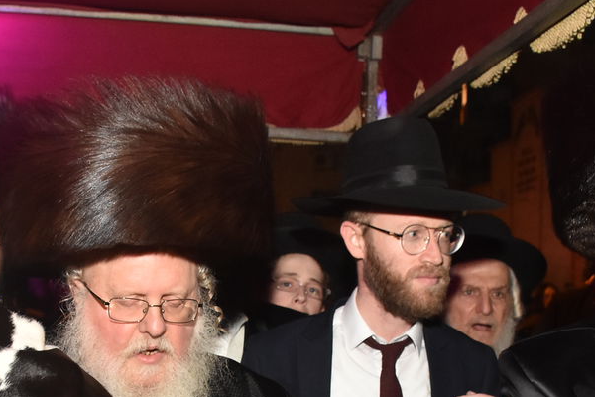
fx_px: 1041
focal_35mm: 63
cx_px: 192
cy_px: 438
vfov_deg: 20.5
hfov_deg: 31.6
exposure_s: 1/80
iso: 2000
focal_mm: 18
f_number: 5.6
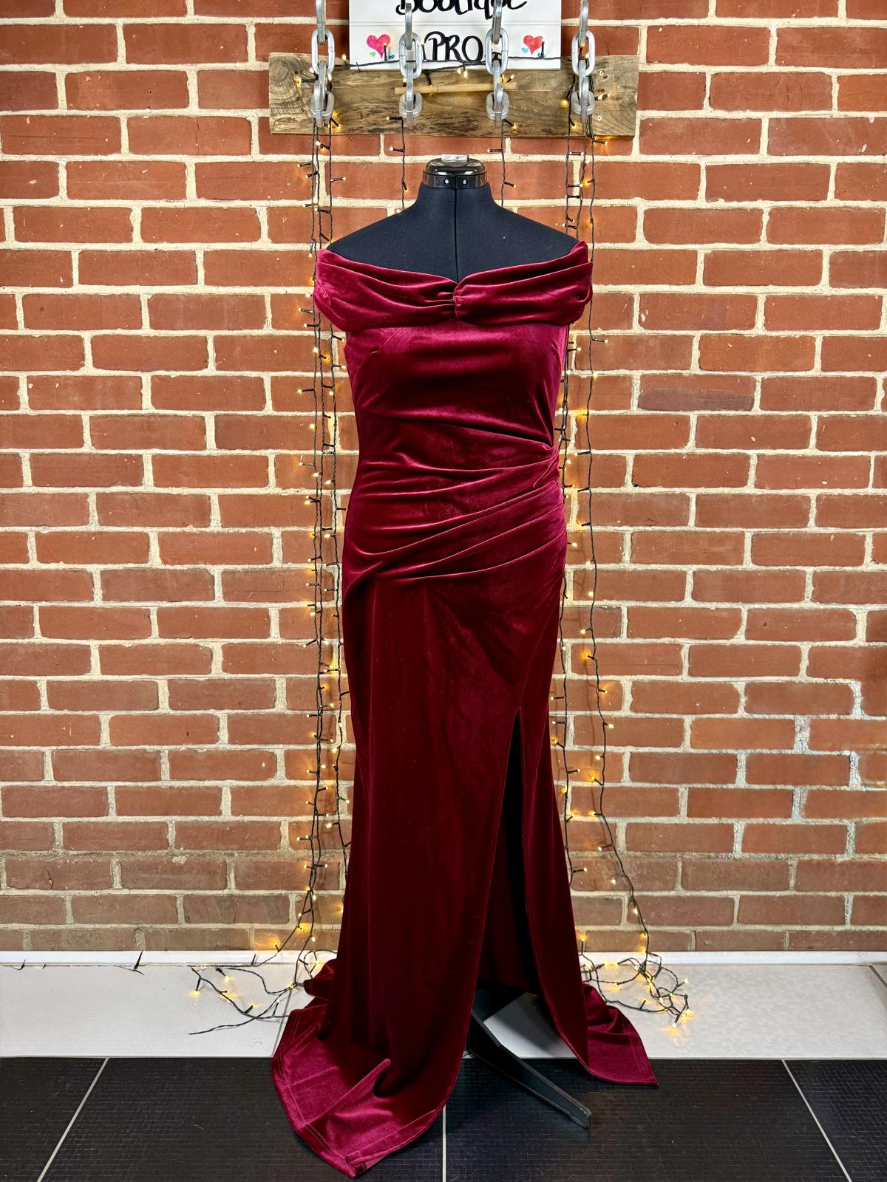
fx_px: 820
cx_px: 444
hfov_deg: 56.8
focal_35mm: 24
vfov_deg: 71.6
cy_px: 591
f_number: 1.78
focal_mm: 6.76
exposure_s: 1/50
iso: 160
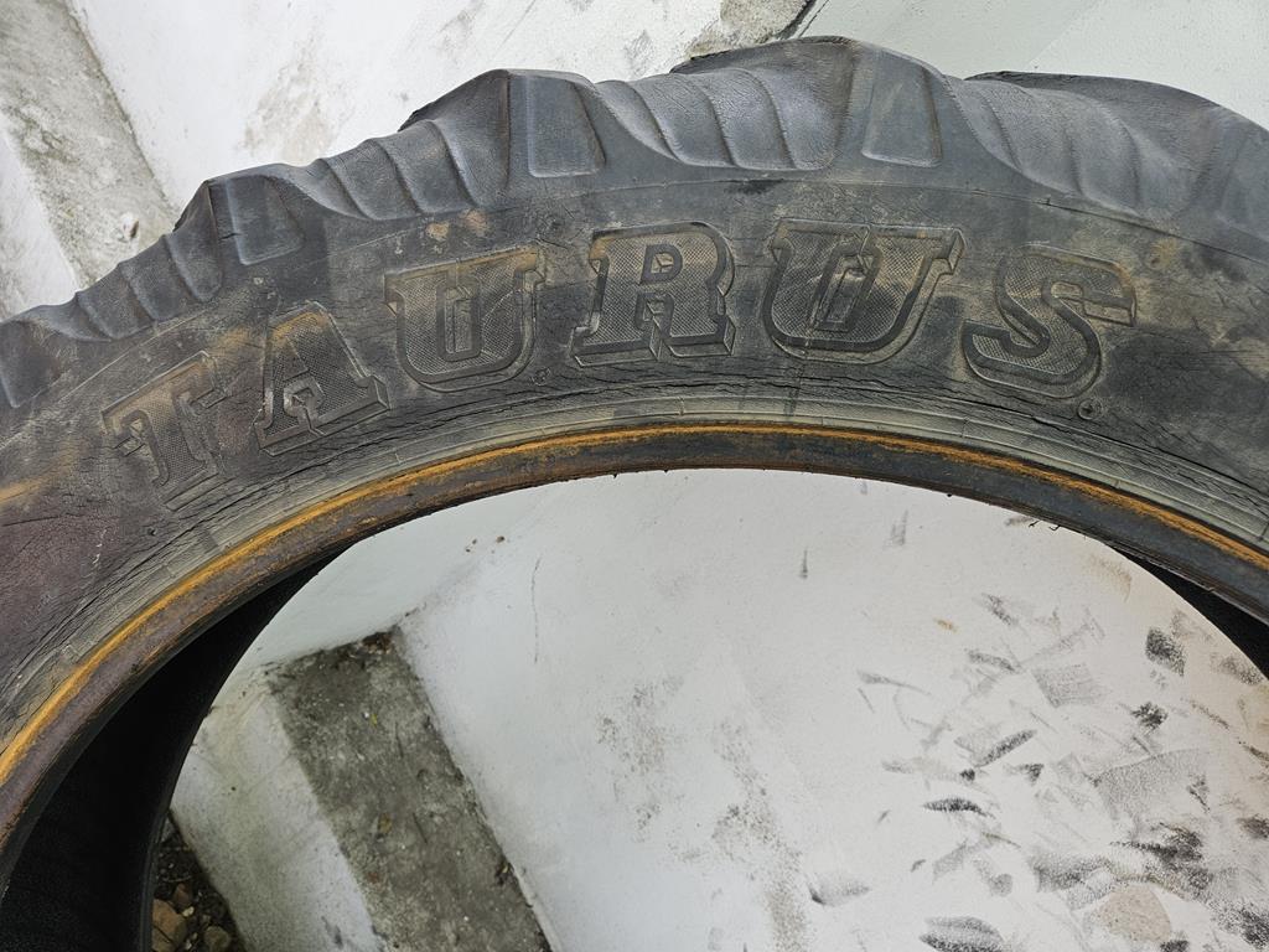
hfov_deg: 73.9
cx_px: 634
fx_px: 843
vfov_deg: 58.9
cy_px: 476
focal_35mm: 23
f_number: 1.8
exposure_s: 1/100
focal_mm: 5.4
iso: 50
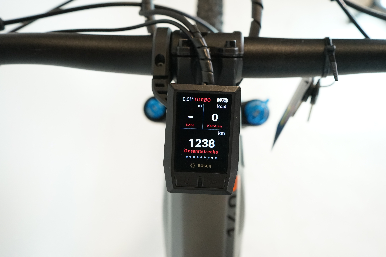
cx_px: 193
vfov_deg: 45.0
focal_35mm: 29
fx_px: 311
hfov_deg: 63.7
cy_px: 128
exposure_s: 1/200
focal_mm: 29
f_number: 5.6
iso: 2500
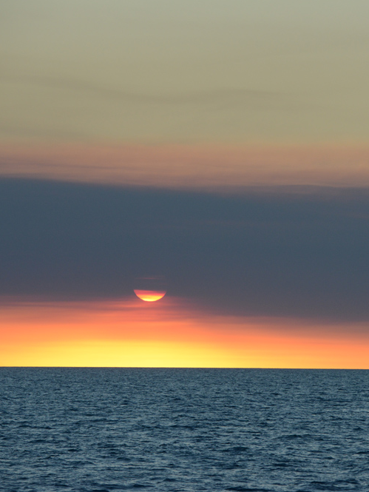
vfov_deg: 7.0
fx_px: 4007
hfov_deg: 5.3
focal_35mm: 282
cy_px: 246
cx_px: 314
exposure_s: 1/1250
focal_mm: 195
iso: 1000
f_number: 8
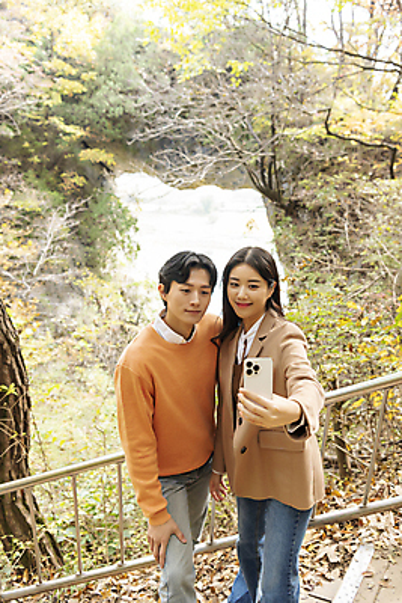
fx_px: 519
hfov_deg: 42.4
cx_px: 201
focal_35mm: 31
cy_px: 302
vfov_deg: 60.3
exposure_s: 1/50
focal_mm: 31
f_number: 4
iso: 200
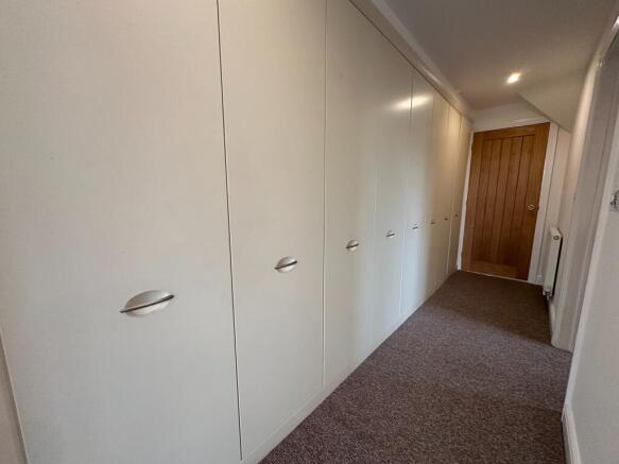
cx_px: 310
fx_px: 250
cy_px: 232
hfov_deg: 102.1
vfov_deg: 85.7
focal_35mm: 14
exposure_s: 1/100
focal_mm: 2.22
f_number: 2.2
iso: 250
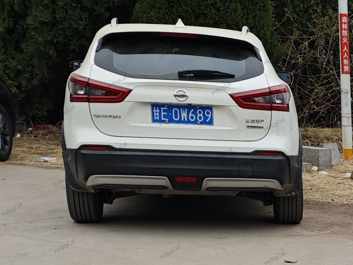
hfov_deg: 73.9
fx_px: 234
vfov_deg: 58.8
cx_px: 176
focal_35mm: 23
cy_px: 132
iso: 50
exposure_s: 1/526
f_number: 1.6
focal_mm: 6.55
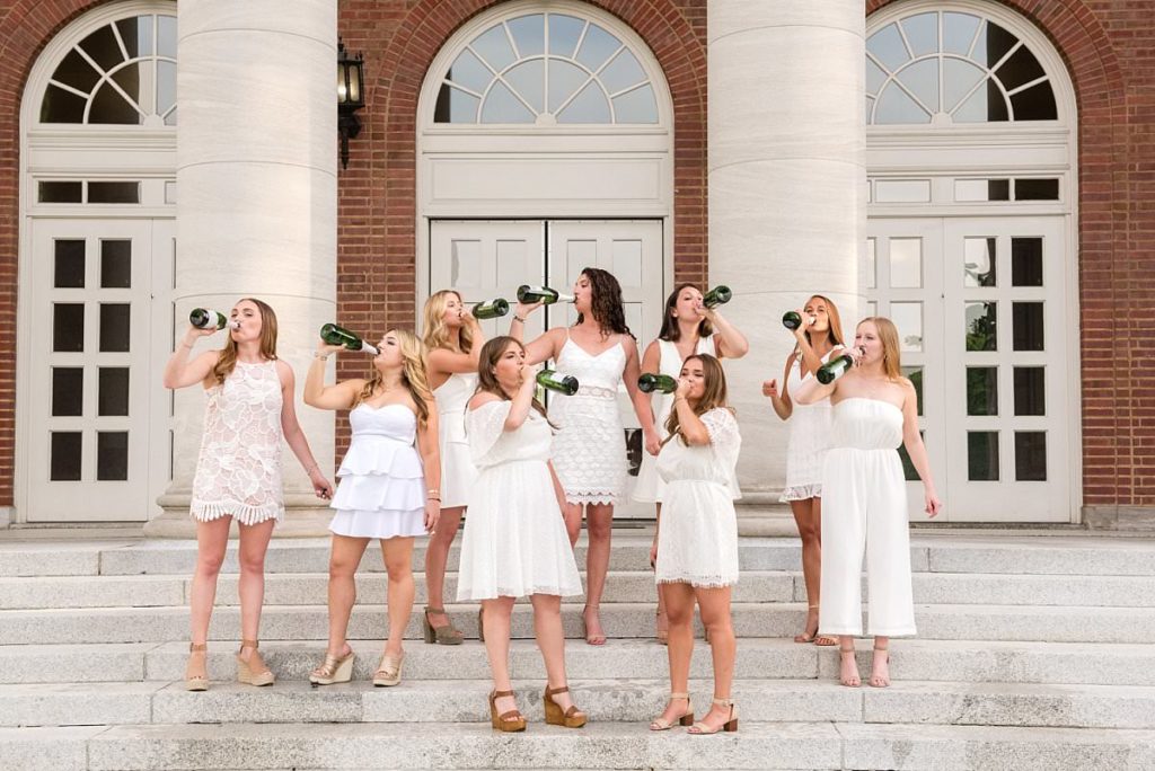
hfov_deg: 38.2
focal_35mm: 52
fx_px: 1669
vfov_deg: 26.0
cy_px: 386
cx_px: 578
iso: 2000
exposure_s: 1/1000
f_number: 8
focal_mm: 52
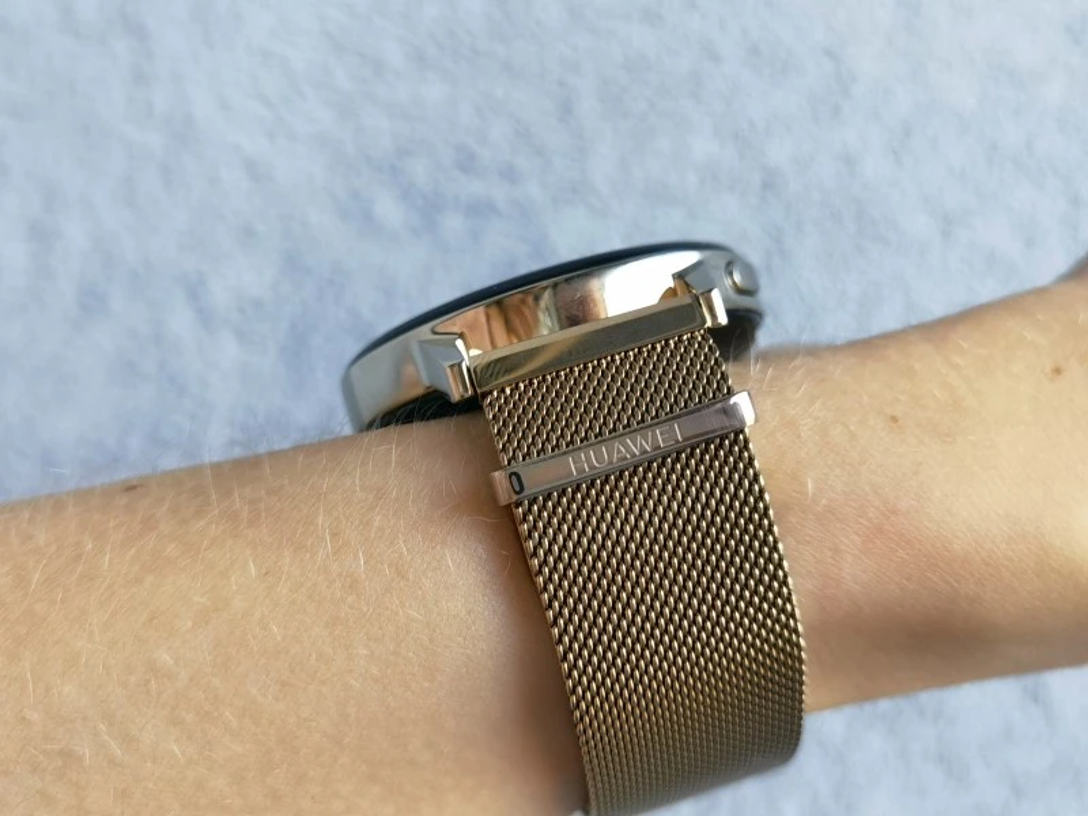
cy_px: 408
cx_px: 544
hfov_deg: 44.8
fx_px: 1320
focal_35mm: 42
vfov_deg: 34.3
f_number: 1.9
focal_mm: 6.67
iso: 50
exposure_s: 1/103
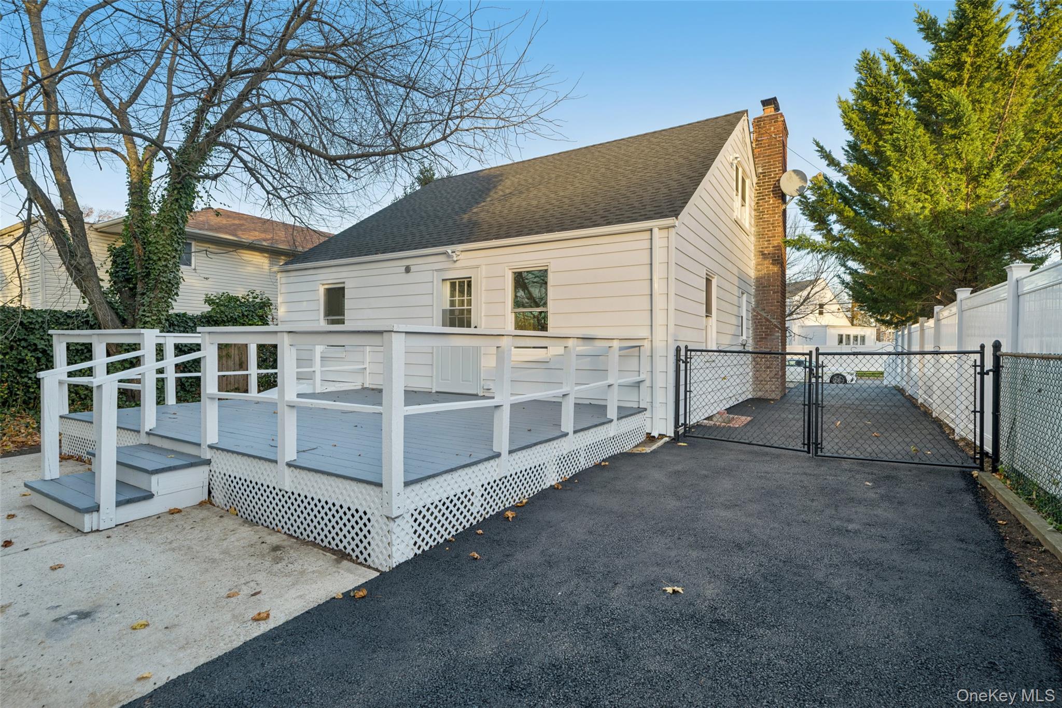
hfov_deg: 93.3
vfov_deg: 70.4
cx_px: 531
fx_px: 501
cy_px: 354
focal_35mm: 17
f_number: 8
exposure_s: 1/50
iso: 125
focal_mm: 17
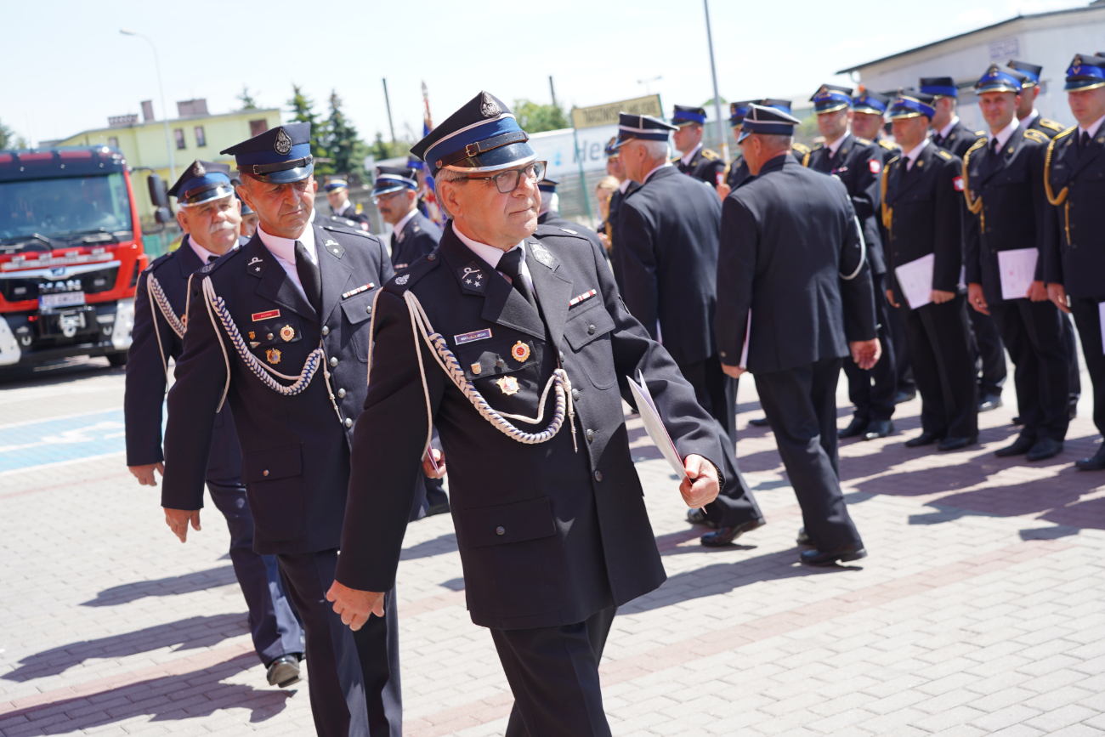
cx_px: 552
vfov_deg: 27.5
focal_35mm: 49
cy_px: 368
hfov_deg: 40.3
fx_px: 1504
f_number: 4.5
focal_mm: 49
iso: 100
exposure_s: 1/250
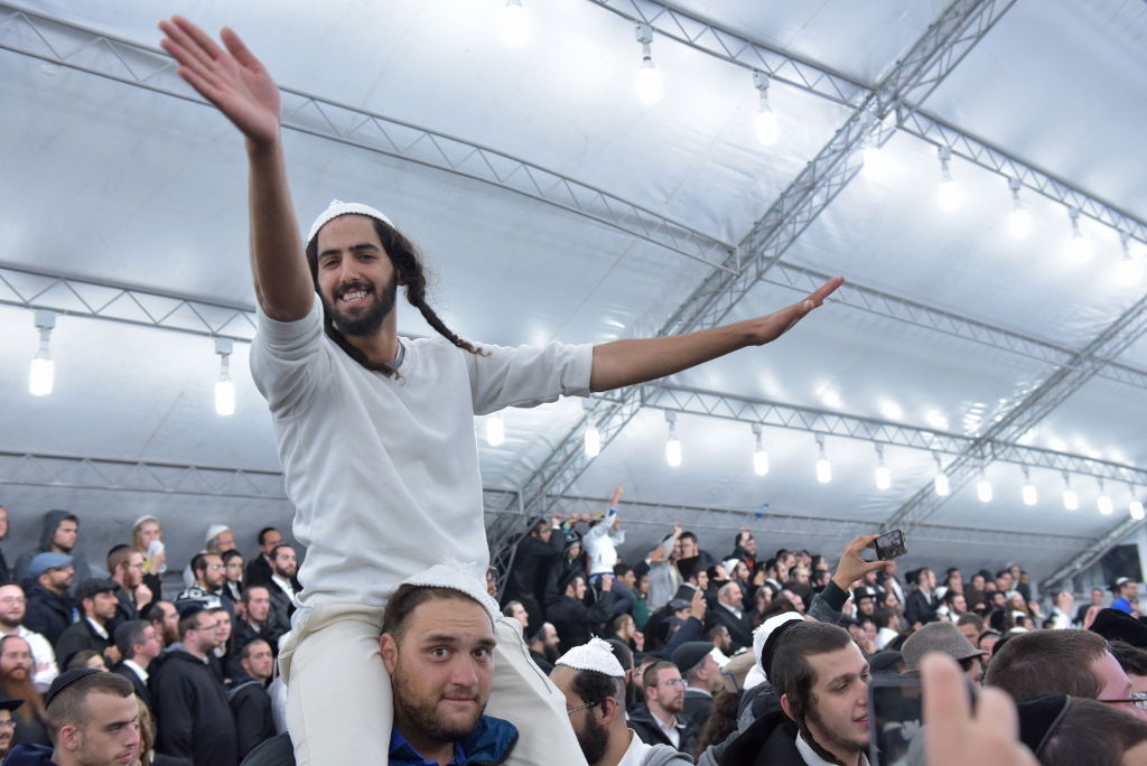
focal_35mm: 38
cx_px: 574
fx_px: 1211
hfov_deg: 50.7
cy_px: 383
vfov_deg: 35.1
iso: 2000
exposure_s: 1/320
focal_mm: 38
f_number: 4.5
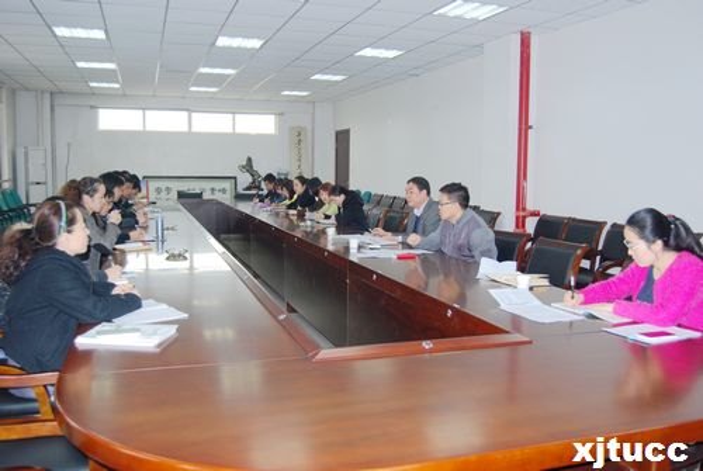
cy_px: 236
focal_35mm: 33
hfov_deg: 57.2
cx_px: 352
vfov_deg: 40.1
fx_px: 645
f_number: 3.8
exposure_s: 1/60
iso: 320
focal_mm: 22
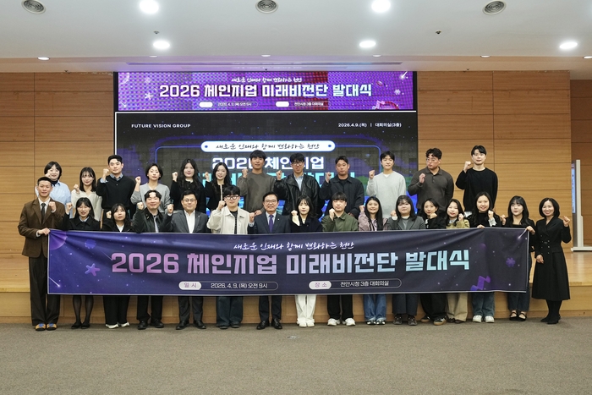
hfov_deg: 55.8
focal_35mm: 34
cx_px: 296
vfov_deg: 38.9
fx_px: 559
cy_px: 198
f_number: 4.5
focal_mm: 34
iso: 2000
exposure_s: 1/200
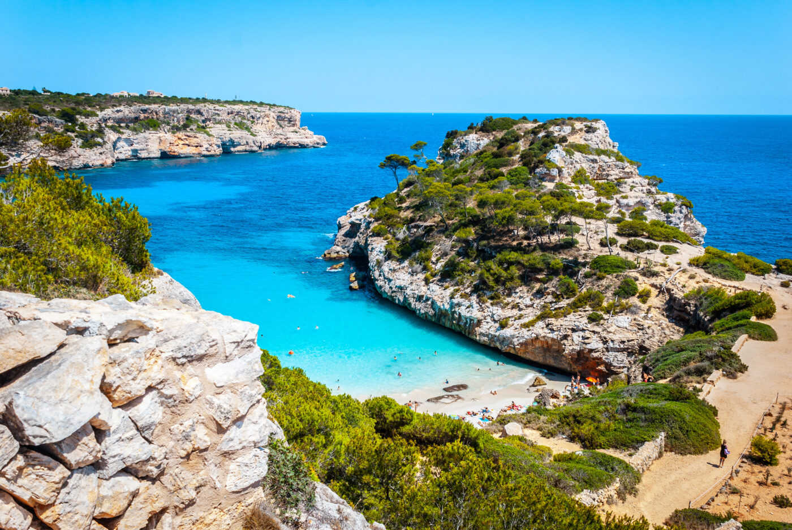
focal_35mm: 30
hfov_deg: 61.9
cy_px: 265
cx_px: 396
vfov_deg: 43.7
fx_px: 661
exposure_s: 1/200
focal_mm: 20
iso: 100
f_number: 7.1
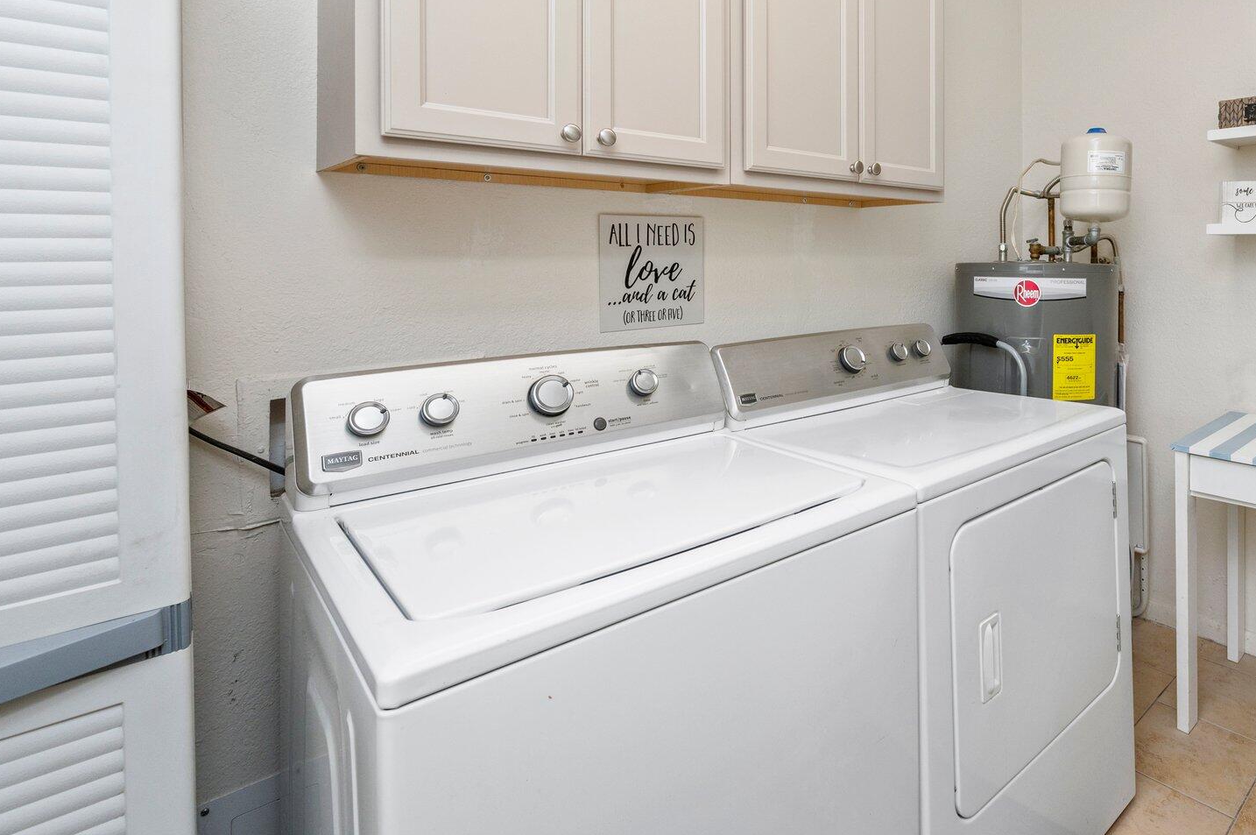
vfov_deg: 59.8
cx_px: 891
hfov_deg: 79.6
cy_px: 255
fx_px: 697
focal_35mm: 20
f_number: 9
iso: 320
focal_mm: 14
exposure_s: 1/60
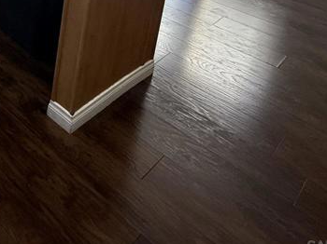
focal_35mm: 41
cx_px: -59
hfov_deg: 36.3
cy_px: -102
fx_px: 387
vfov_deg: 27.1
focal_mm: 2.22
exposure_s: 1/120
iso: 100
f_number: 2.2
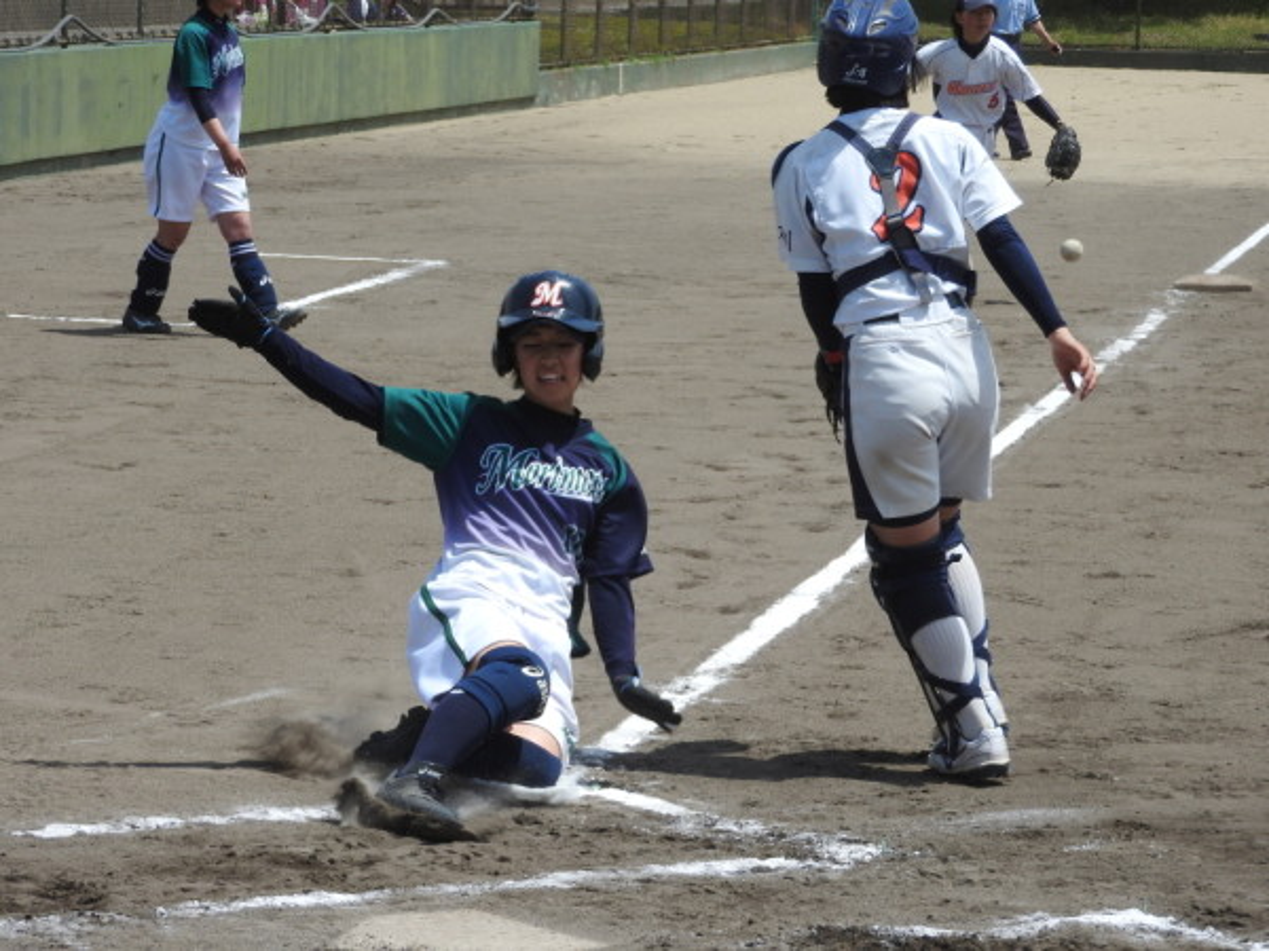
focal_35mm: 150
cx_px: 634
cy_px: 476
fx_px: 5499
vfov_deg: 9.9
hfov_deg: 13.2
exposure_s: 1/800
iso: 100
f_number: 5.2
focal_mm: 26.9
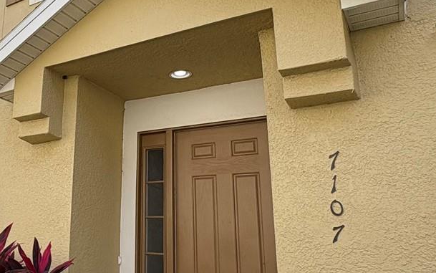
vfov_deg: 32.8
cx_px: 34
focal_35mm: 39
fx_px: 464
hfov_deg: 45.1
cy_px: 130
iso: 50
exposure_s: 1/756
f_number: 2.2
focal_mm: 2.22
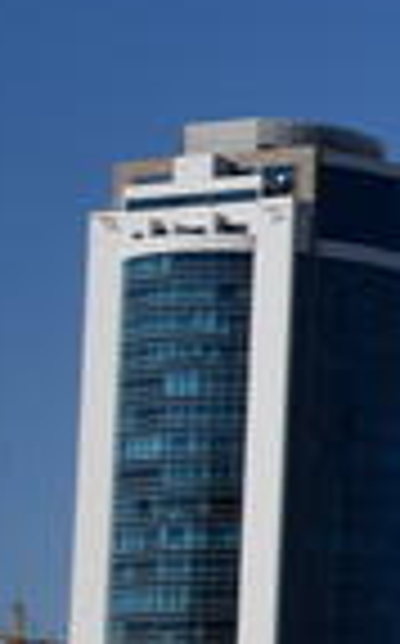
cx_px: 1888
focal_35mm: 186
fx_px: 3254
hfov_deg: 5.5
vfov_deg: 11.2
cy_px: 522
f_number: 11
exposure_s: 1/250
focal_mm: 20
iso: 100
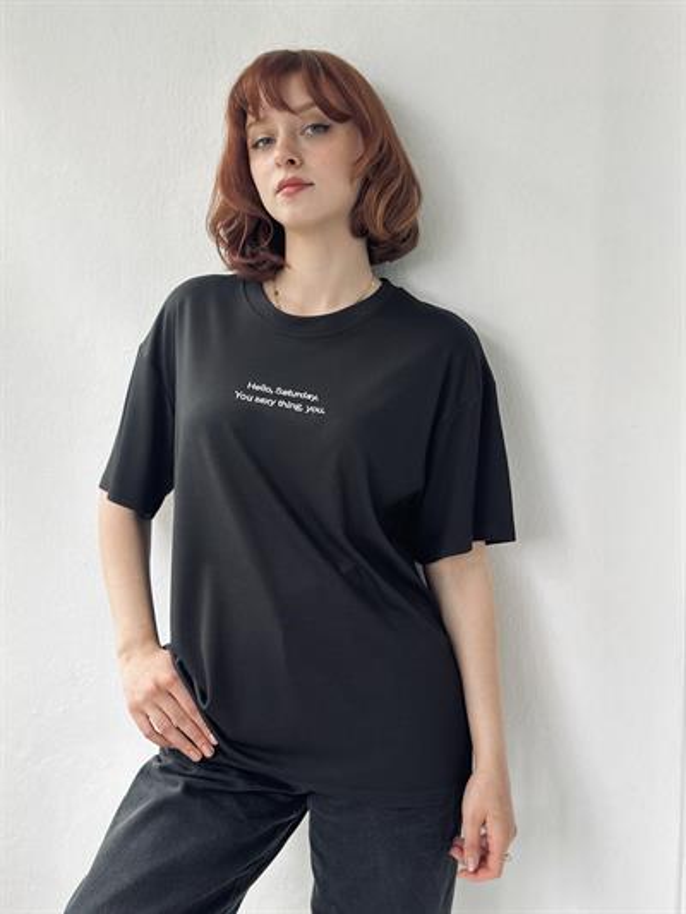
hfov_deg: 30.3
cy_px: 457
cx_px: 343
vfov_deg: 39.6
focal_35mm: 48
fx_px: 1268
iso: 80
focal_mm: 6.86
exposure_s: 1/349
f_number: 1.78
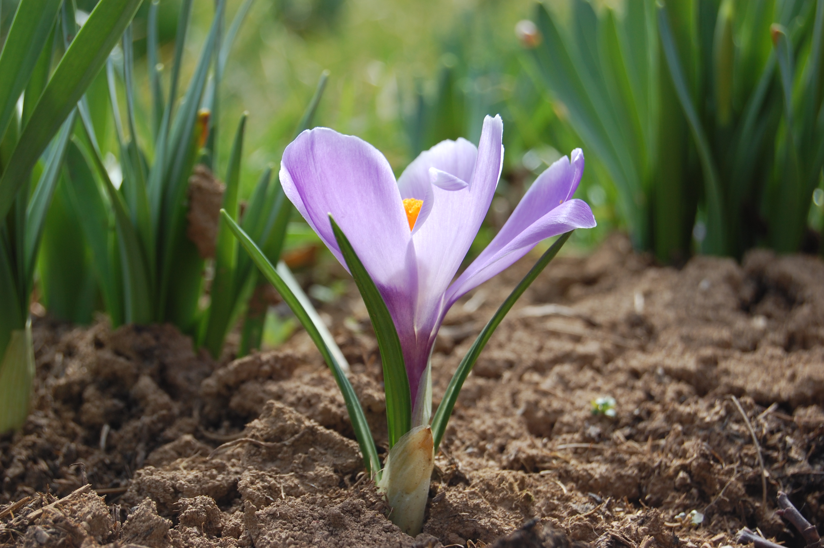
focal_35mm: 82
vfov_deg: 16.5
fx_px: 1887
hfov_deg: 24.6
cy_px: 274
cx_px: 412
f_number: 7.1
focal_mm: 55
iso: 200
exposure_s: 1/200
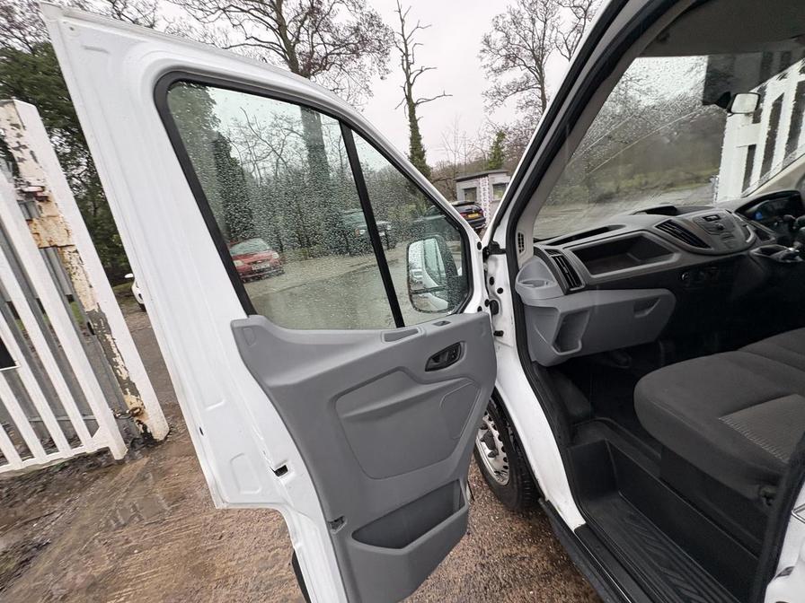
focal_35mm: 14
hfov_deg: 102.1
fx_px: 326
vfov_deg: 85.7
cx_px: 402
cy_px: 302
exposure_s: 1/99
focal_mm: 2.22
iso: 200
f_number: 2.2
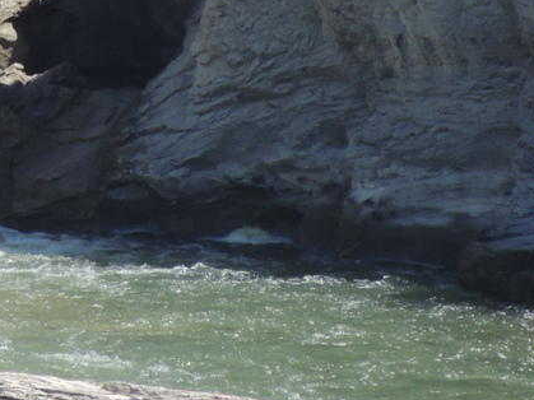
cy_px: -138
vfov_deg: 0.8
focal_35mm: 1833
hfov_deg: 1.1
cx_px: -166
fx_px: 28268
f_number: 4.9
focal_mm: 107
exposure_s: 1/800
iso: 180
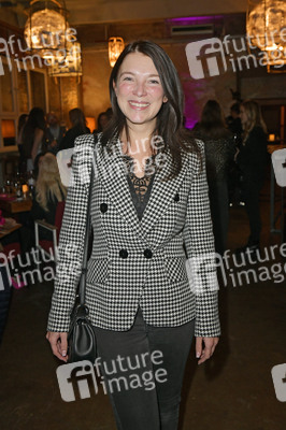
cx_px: 143
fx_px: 406
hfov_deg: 38.8
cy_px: 215
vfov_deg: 55.8
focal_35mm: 34
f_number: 6.3
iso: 2000
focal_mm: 34
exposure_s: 1/250
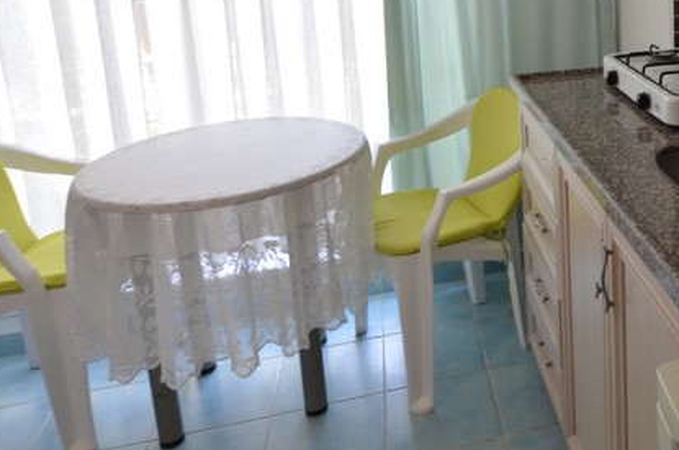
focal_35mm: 37
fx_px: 697
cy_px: 21
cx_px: 604
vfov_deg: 33.4
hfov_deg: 47.1
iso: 400
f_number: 4
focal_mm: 10
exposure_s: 1/60
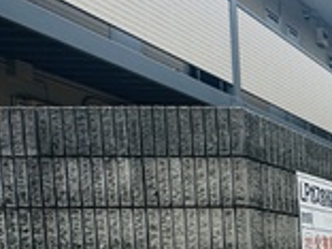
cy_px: 322
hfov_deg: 19.7
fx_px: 604
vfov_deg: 21.2
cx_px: 638
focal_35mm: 63
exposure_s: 1/716
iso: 40
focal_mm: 2.22
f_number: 2.2
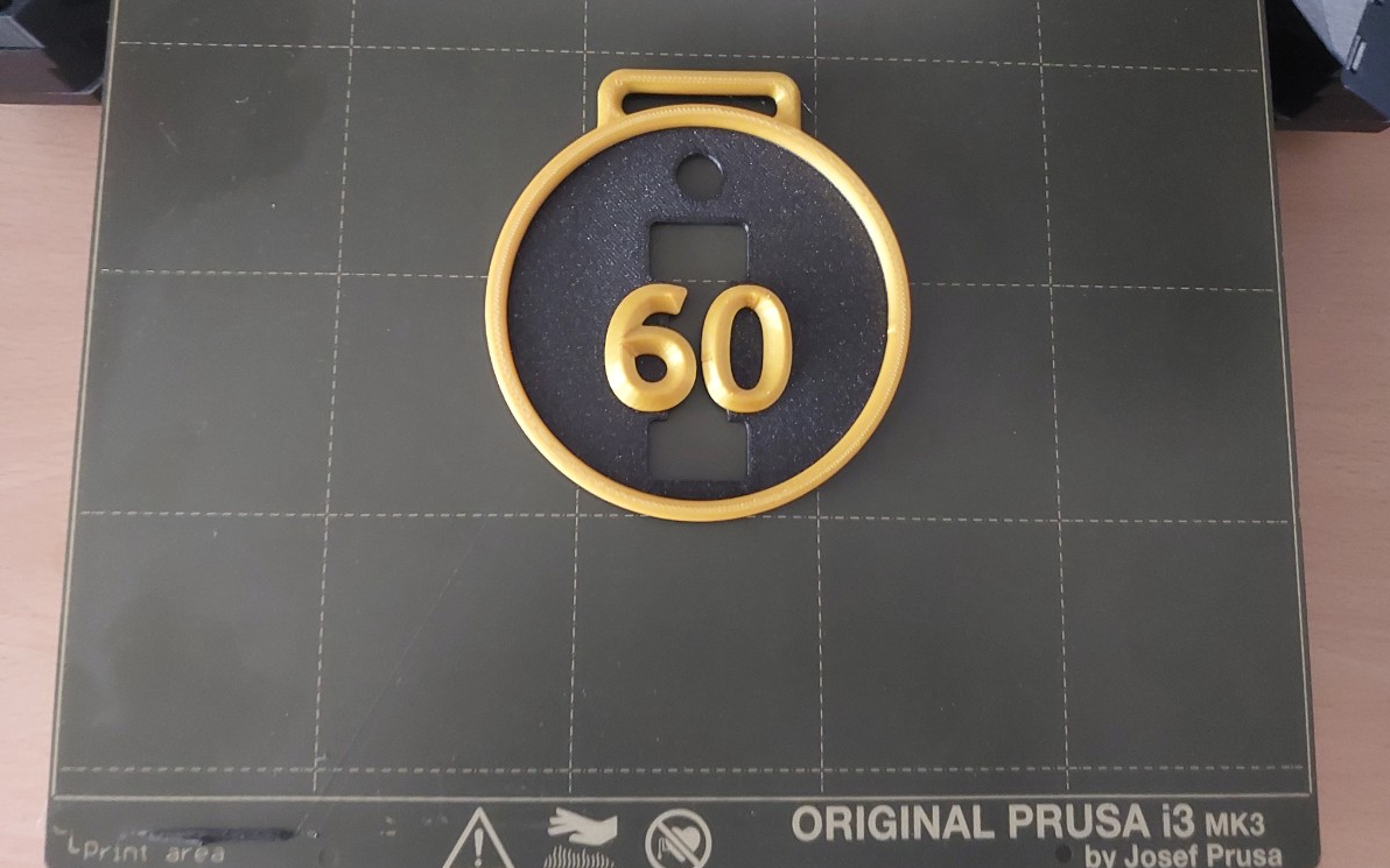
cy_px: 391
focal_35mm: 32
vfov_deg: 39.4
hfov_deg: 59.7
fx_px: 1212
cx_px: 698
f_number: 1.8
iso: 1000
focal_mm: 4.6
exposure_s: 1/25
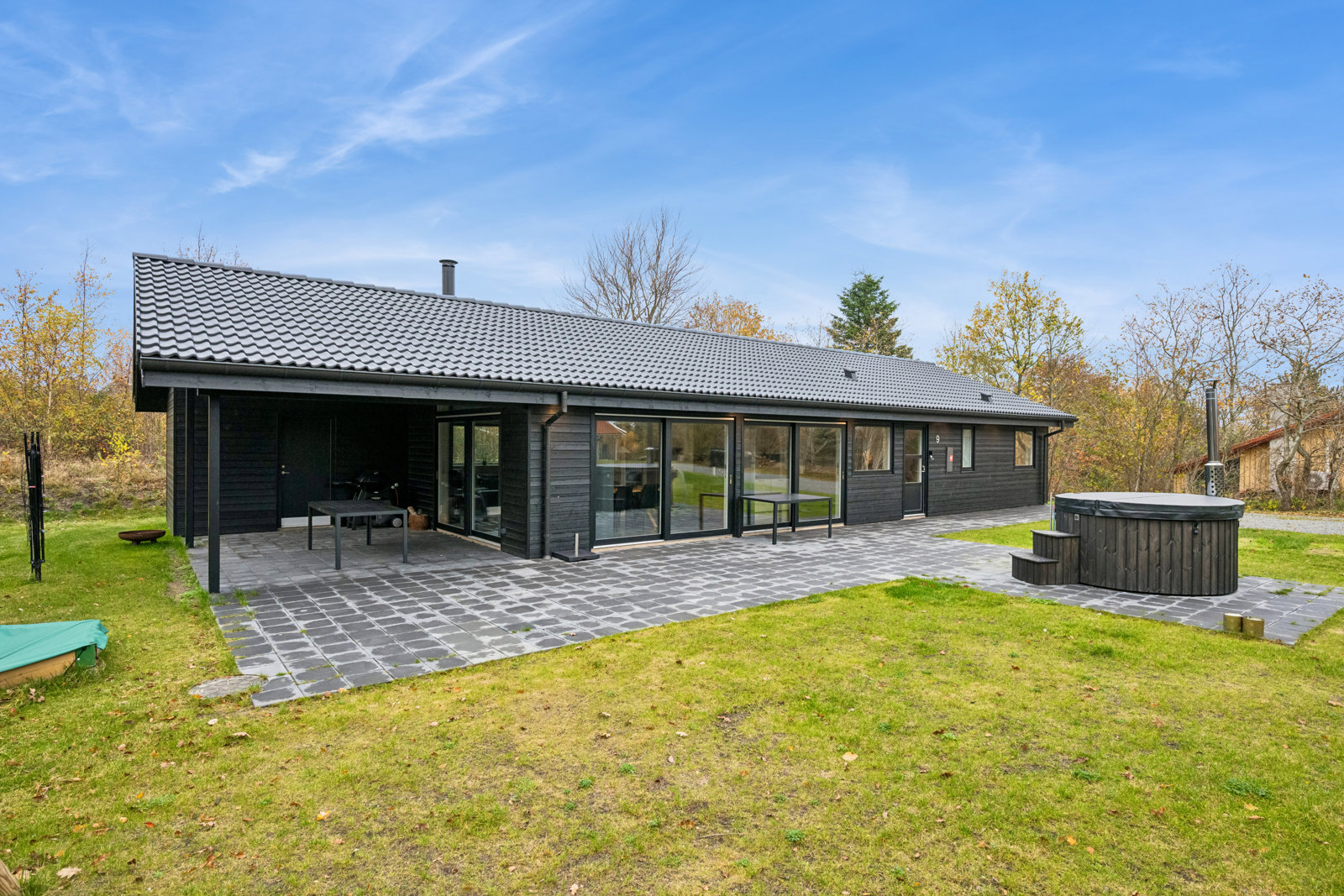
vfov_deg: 66.0
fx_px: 691
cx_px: 672
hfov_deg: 88.4
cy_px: 448
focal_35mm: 18
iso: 1600
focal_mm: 18.5
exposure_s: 1/100
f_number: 7.1
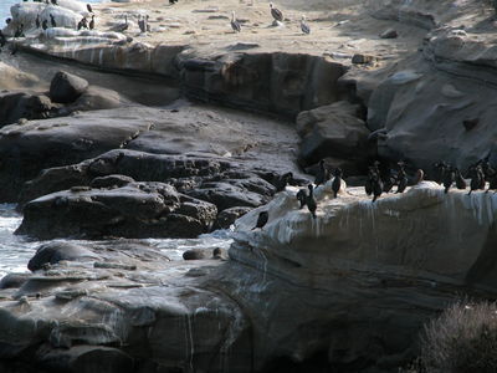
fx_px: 3963
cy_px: 186
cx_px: 248
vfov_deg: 5.4
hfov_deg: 7.2
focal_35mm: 276
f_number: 4.7
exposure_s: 1/210
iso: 100
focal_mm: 71.2
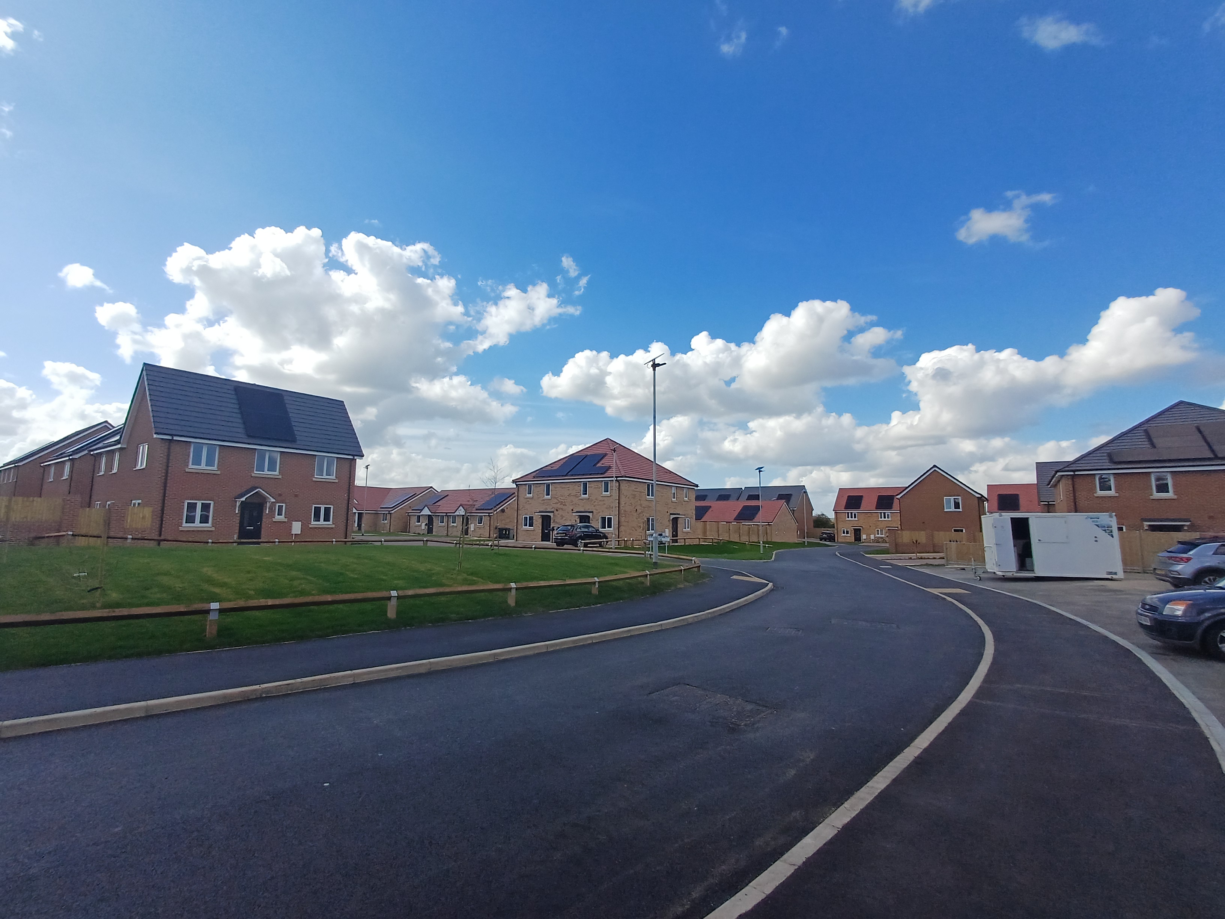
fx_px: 566
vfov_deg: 78.1
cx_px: 612
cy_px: 460
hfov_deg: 94.5
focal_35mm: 16
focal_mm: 1.64
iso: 40
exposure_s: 1/1408
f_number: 2.2
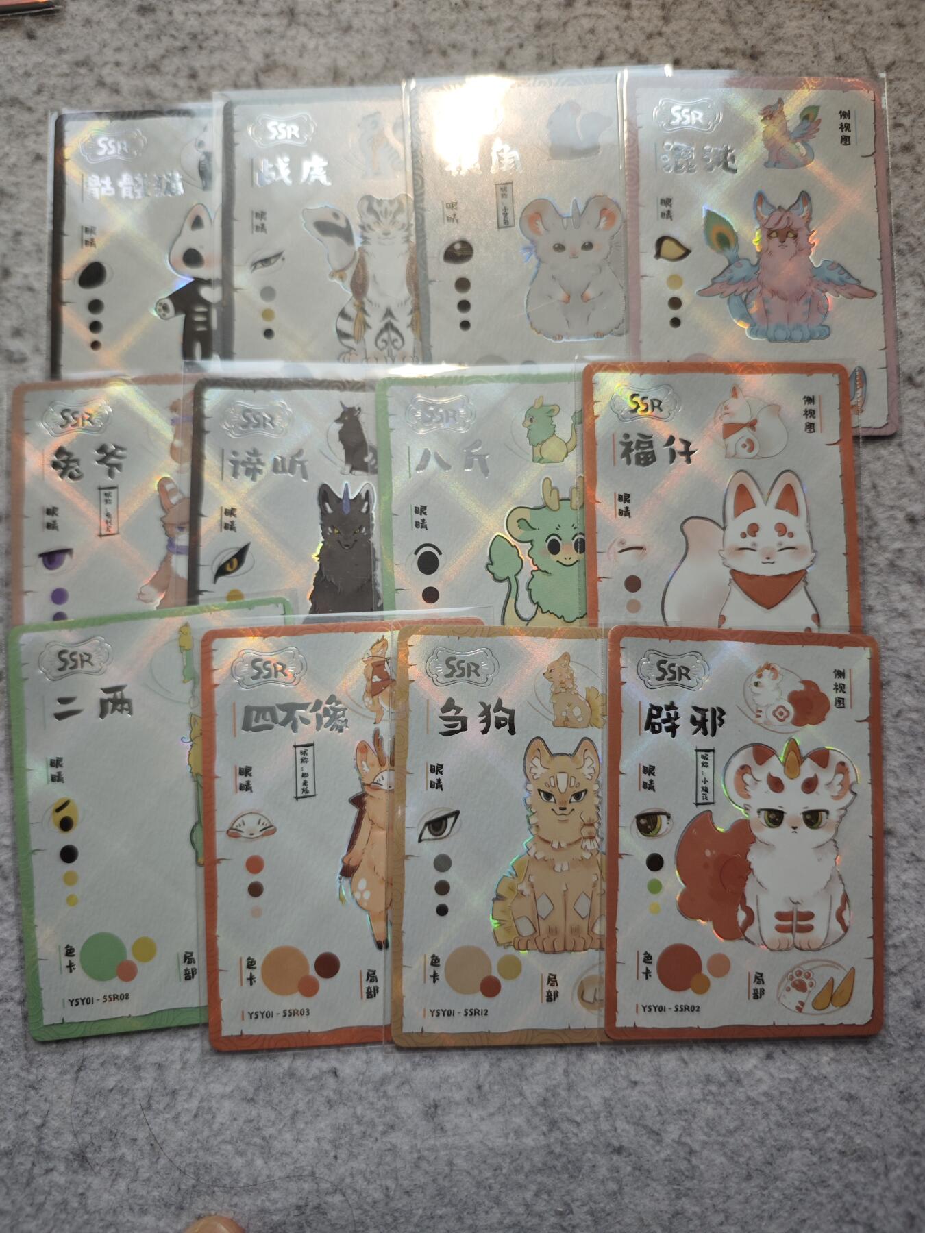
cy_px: 616
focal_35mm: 23
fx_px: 819
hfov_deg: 58.9
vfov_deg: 73.9
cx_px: 462
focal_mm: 6.55
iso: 125
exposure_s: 1/100
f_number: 1.6
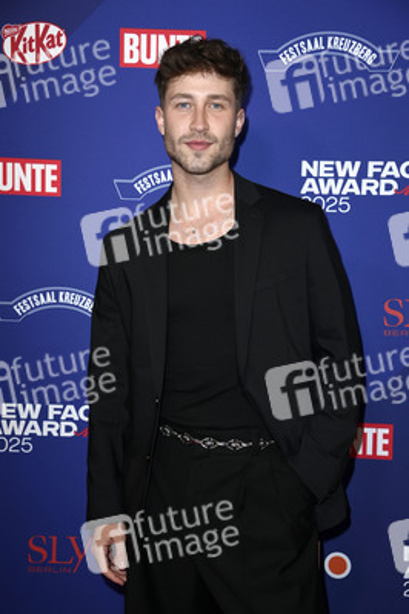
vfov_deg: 29.7
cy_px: 307
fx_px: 1161
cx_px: 204
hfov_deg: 20.0
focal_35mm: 68
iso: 640
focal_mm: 68
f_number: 5.6
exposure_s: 1/250
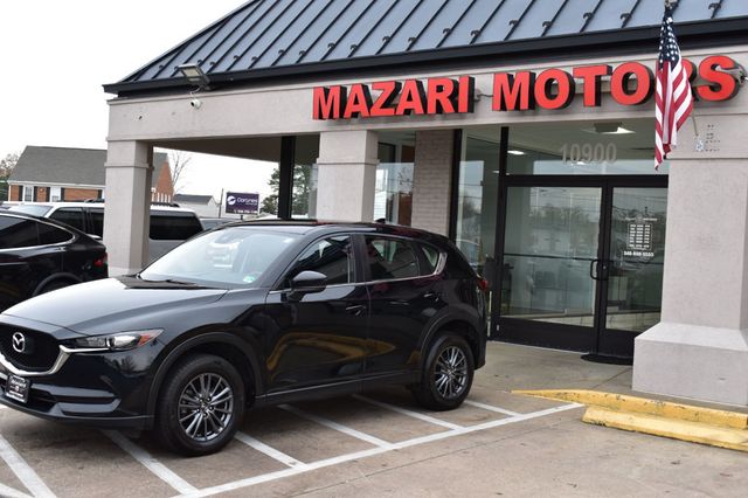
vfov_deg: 28.9
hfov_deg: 42.3
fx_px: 966
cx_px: 374
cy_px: 249
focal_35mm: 46
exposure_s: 1/80
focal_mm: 31
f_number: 8
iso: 400
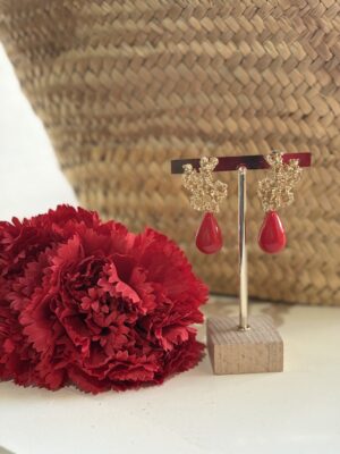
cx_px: 170
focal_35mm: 52
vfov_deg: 36.8
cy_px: 227
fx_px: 681
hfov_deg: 28.0
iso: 100
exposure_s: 1/50
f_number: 1.6
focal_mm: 5.96
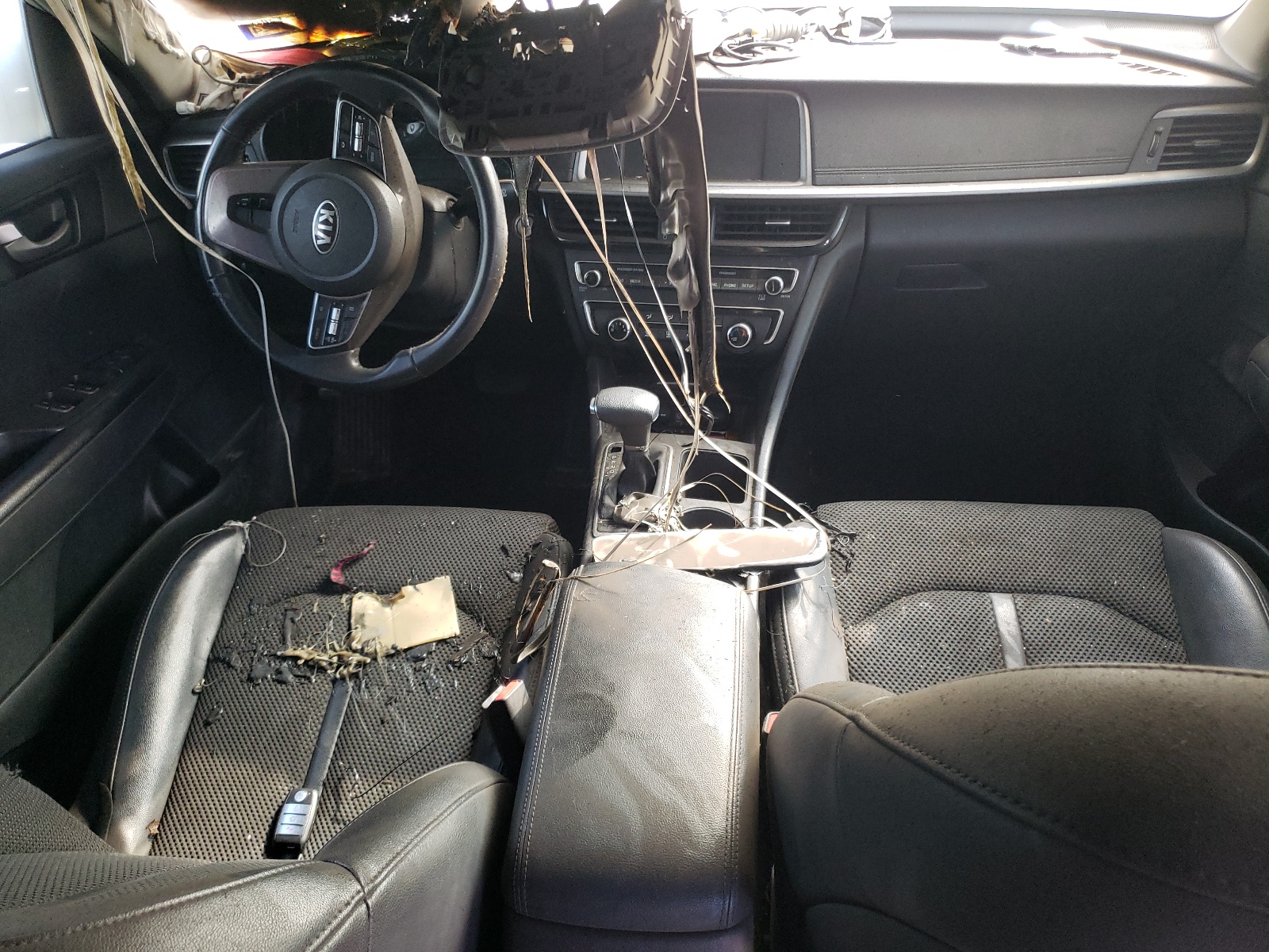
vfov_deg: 53.1
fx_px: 953
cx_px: 634
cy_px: 476
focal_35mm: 26
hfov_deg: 67.3
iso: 164
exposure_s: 1/60.2
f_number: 1.5
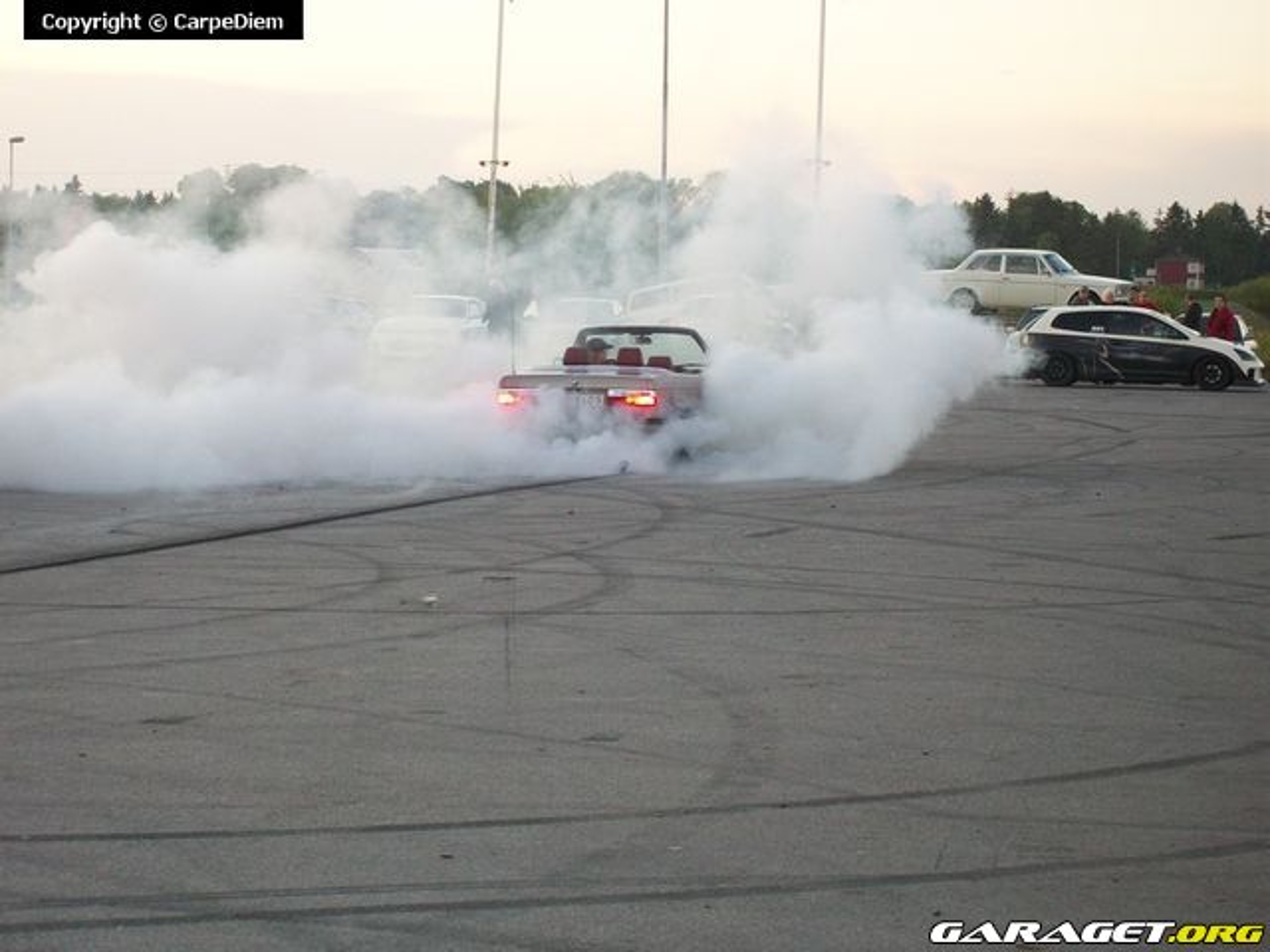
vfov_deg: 13.7
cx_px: 635
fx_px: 3962
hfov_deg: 18.2
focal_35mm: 108
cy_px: 476
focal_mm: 18
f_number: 4.8
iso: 80
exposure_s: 1/40
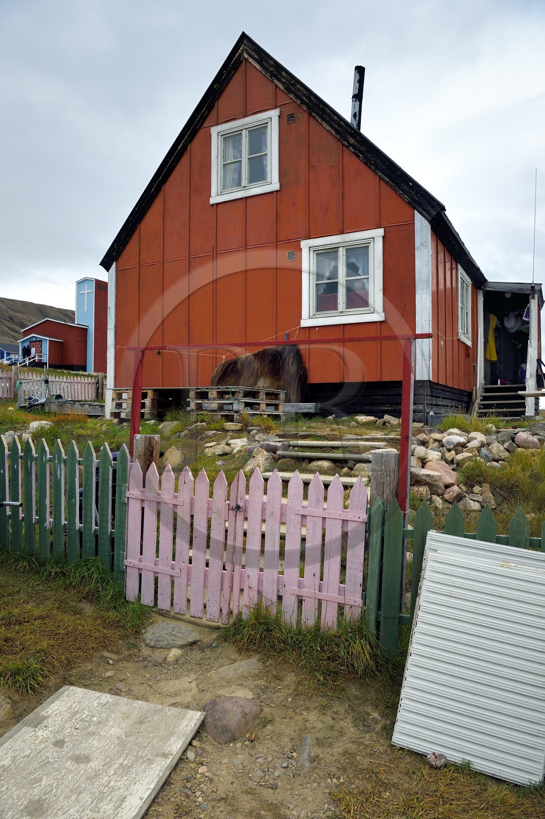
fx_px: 546
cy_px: 410
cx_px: 272
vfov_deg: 73.8
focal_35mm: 24
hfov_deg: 53.1
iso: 800
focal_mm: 24
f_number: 11
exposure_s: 1/320
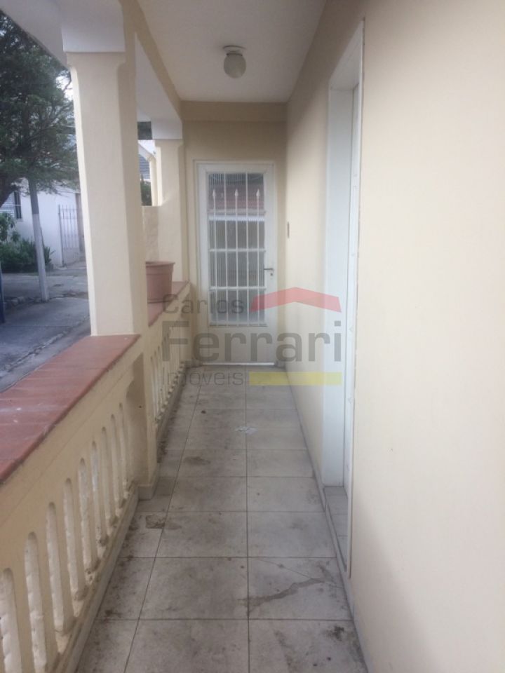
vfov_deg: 61.7
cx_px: 252
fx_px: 564
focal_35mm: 29
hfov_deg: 48.2
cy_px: 336
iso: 32
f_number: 2.2
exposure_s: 1/299
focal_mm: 4.15
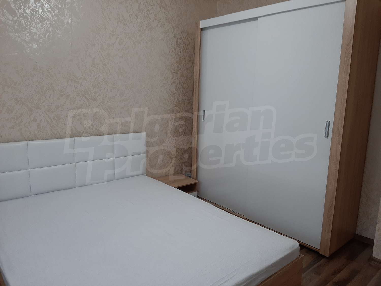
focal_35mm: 26
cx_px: 190
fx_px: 286
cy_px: 143
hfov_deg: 67.3
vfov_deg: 53.1
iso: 100
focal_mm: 3.93
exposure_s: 1/50
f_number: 1.7
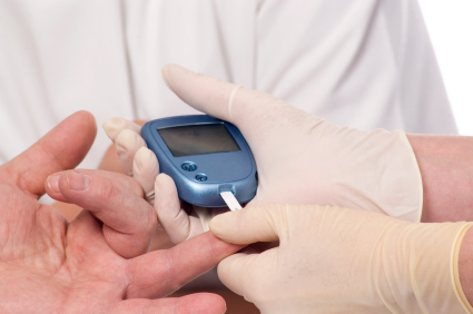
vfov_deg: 3.4
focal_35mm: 405
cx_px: 236
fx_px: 5313
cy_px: 157
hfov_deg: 5.1
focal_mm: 270
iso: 200
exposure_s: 1/400
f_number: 10
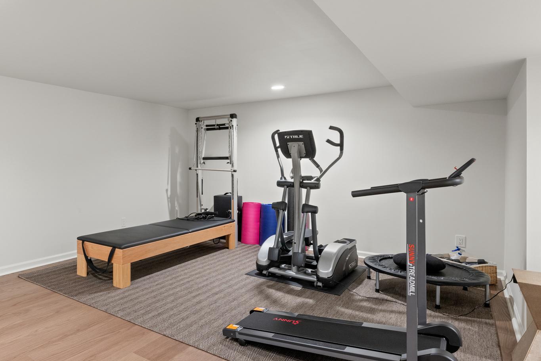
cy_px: 164
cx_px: 140
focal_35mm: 24
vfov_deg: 53.1
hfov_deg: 69.2
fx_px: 361
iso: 320
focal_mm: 16
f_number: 7.1
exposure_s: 1/2.5
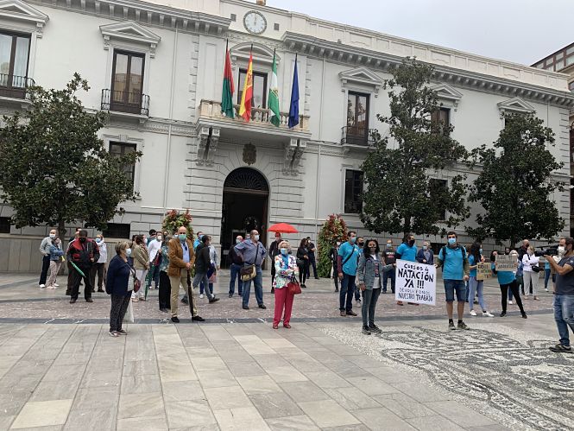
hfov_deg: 67.3
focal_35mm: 26
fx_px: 431
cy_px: 216
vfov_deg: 53.1
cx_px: 287
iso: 25
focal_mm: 4.25
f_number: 1.8
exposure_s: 1/771
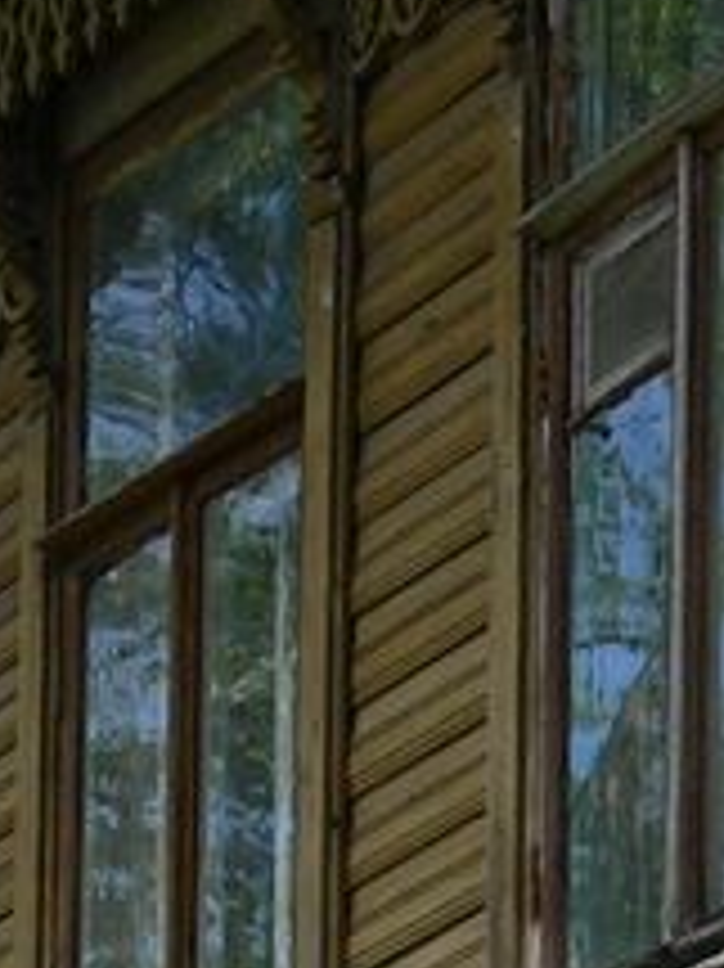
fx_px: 10580
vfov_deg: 5.1
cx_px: -652
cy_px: 1848
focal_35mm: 379
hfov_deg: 3.9
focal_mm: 10.2
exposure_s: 1/160
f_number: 4
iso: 80
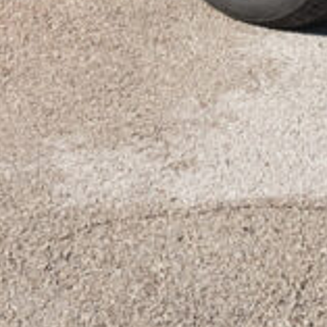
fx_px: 2789
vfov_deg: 6.5
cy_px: -370
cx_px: 265
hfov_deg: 6.7
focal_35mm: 261
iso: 160
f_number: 9
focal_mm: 31.4
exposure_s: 1/125
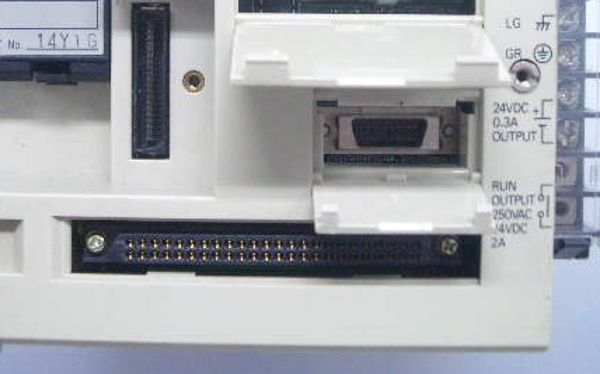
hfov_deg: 31.4
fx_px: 1062
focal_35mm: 65
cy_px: 42
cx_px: 217
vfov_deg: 19.6
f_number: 2.8
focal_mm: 6.8
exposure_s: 1/40
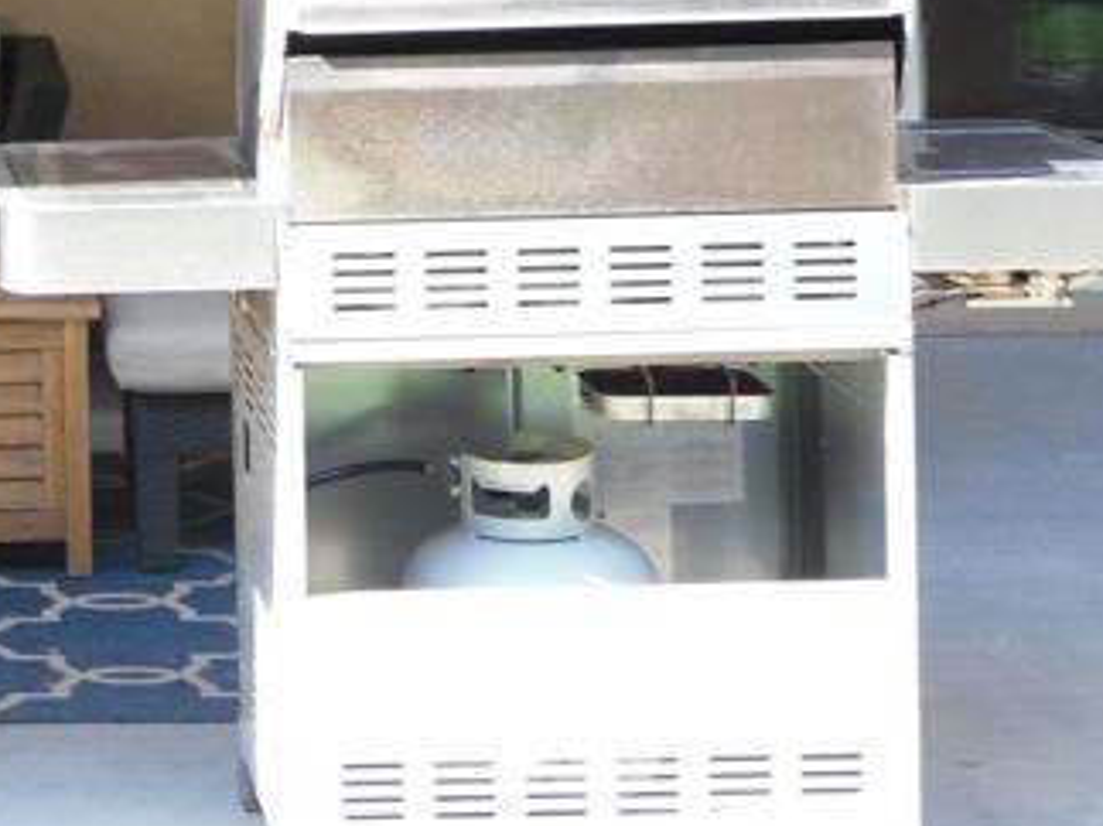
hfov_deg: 16.8
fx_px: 3536
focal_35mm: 111
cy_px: -191
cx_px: -318
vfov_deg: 13.0
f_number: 3.5
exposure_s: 1/76
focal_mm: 6.3
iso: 100
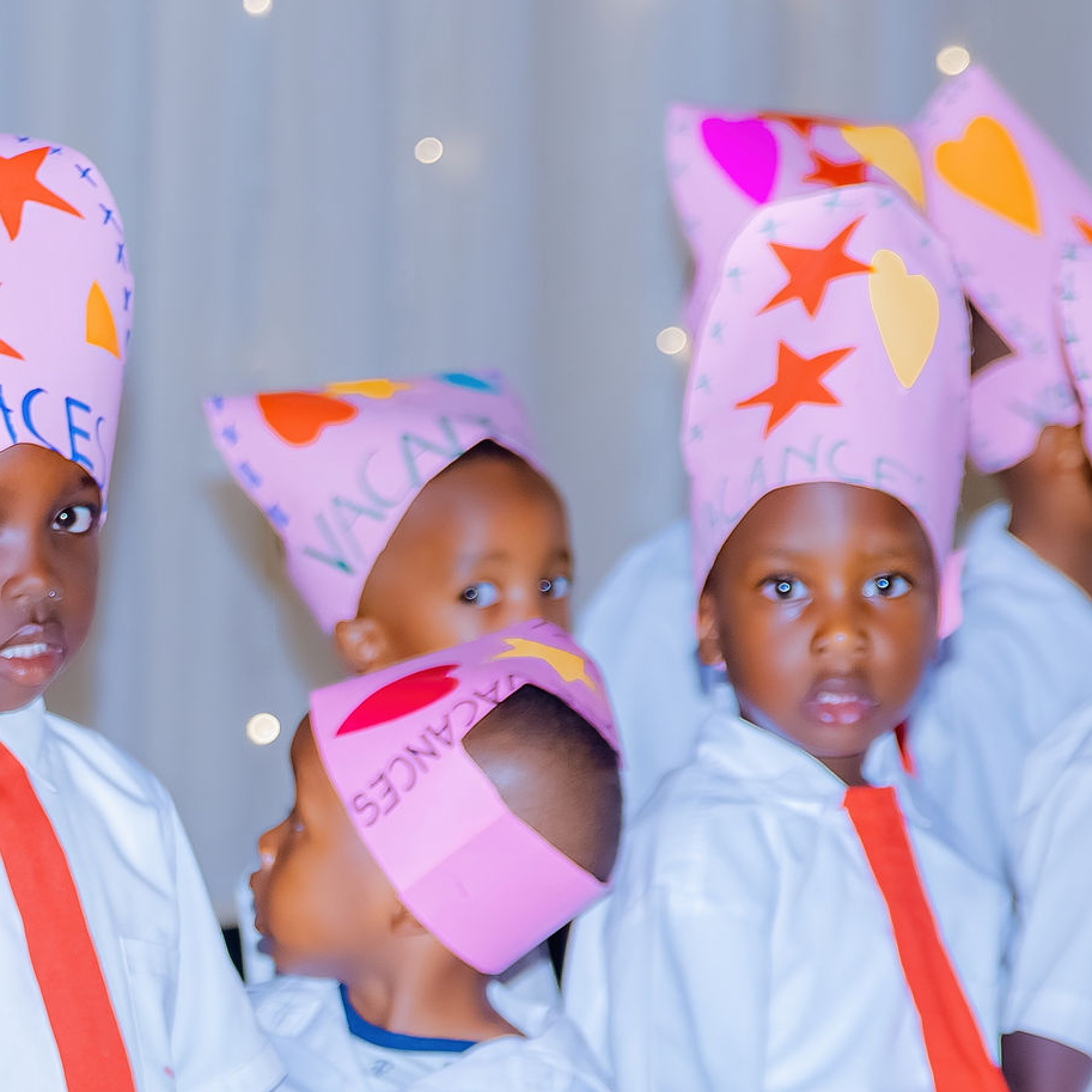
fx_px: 7780
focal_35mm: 218
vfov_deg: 8.0
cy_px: 1095
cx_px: -179
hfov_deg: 8.0
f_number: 3.5
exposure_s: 1/125
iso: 200
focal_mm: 65
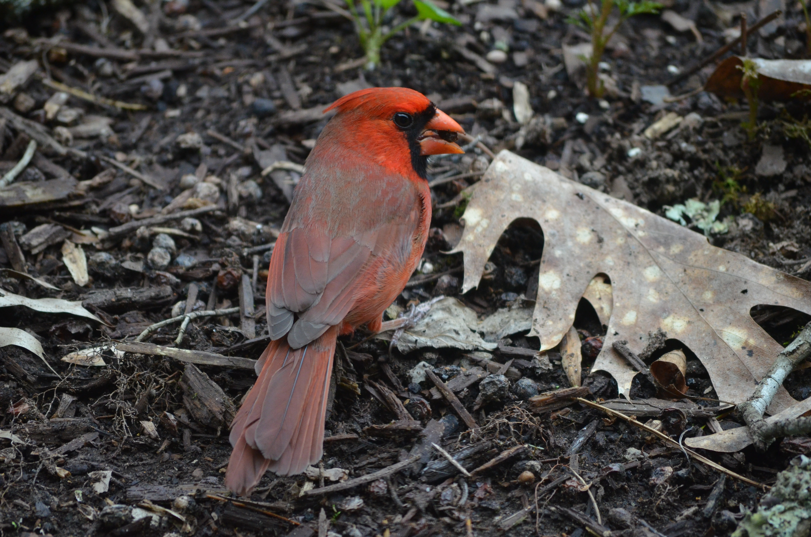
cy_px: 268
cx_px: 406
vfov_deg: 4.6
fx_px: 6744
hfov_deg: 6.9
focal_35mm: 300
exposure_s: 1/500
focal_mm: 200
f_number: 5.6
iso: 1400
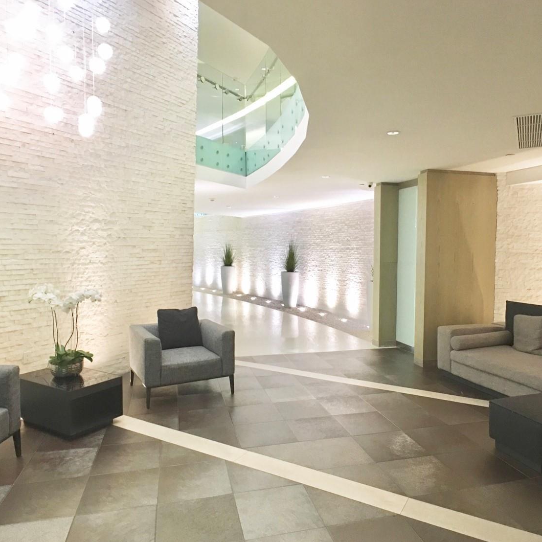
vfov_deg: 44.9
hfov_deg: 44.9
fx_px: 655
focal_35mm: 37
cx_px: 295
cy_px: 277
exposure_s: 1/15
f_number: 2.2
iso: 100
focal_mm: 4.15
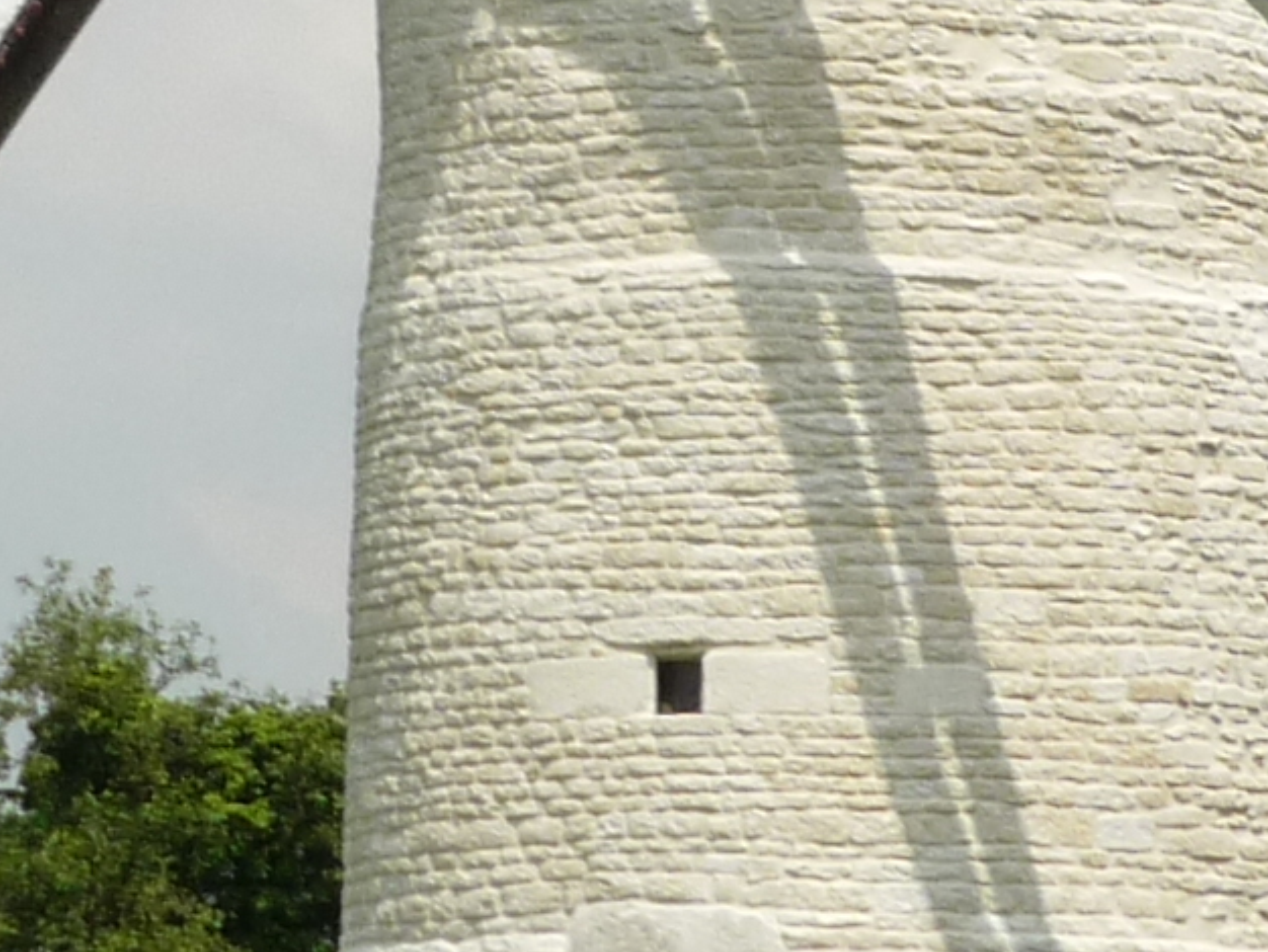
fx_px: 8978
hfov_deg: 8.1
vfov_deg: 6.1
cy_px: 105
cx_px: 630
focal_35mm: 245
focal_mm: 7.8
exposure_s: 1/200
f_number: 9
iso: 100
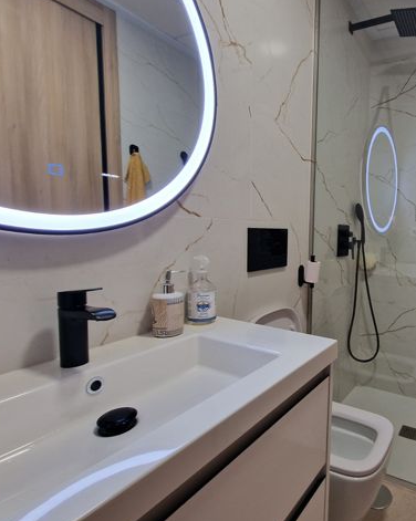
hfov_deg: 63.3
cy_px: 261
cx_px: 345
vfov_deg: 83.3
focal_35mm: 19
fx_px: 293
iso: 100
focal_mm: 2.2
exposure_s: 1/50
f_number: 2.2
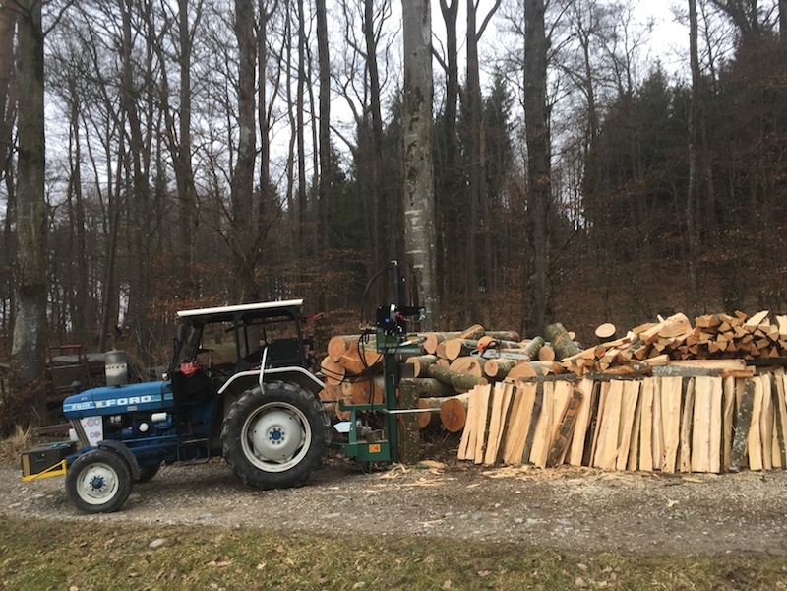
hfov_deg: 61.7
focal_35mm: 29
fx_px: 659
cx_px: 394
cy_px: 296
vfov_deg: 48.2
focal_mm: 4.15
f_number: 2.2
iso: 50
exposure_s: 1/100
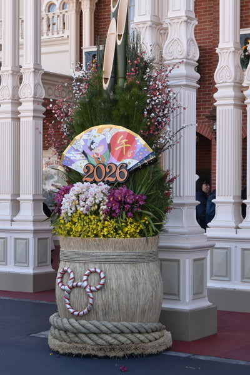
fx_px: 859
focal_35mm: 82
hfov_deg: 16.6
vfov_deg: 24.6
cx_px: 125
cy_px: 188
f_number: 7.1
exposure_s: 1/200
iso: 400
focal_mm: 55
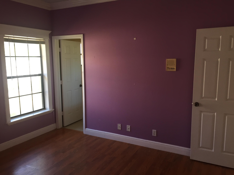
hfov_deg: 61.7
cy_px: 88
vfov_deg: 48.2
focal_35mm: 29
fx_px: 196
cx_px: 117
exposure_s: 1/30
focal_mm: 4.15
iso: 32
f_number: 2.2
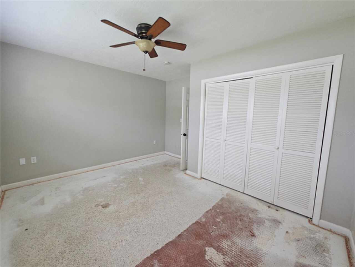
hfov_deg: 106.2
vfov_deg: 89.9
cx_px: 178
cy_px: 134
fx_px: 133
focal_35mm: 13
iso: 320
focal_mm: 2.2
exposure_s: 1/100
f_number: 2.2
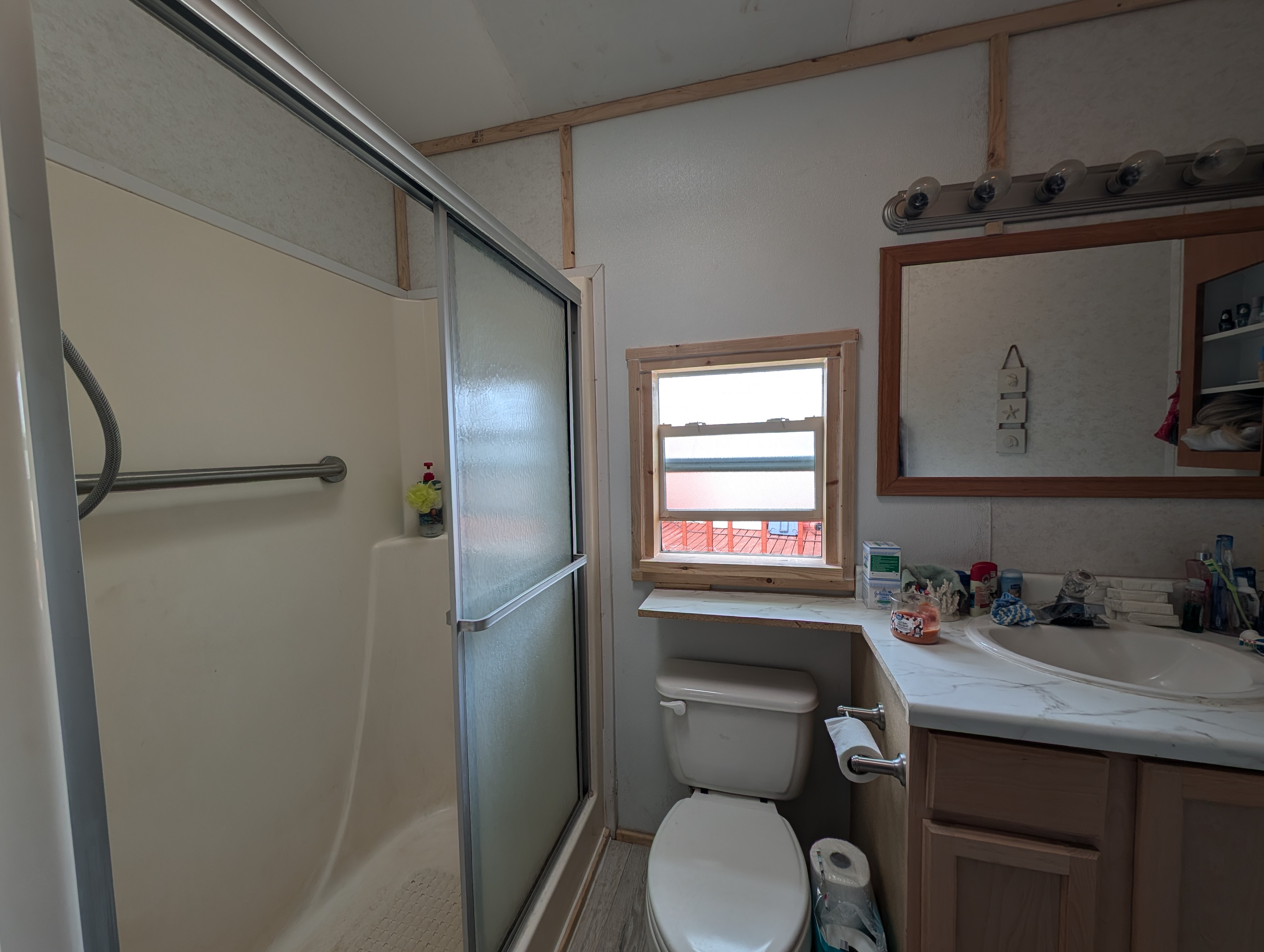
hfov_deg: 110.5
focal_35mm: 12
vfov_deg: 94.6
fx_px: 439
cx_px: 632
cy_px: 476
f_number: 1.95
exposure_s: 1/120
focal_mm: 2.23
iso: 55
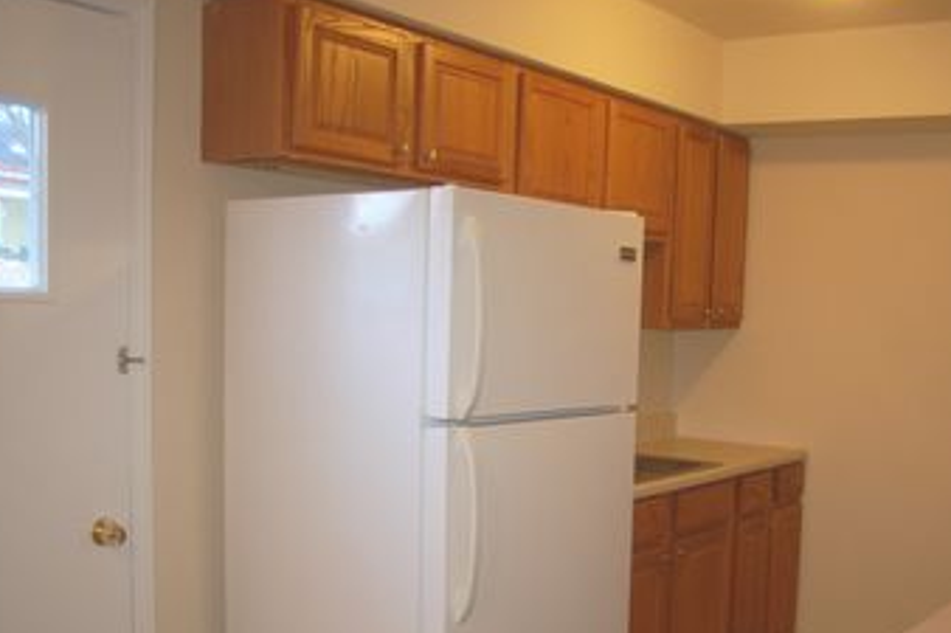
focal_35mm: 40
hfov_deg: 47.9
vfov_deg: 33.0
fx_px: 1056
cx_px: 616
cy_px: 437
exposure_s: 1/60
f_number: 3.5
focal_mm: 18
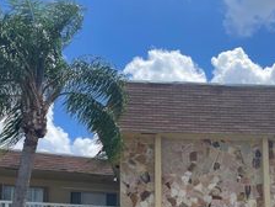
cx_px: 223
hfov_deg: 32.3
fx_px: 461
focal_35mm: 58
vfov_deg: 23.7
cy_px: 226
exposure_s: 1/4000
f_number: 1.6
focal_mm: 4.2
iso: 32
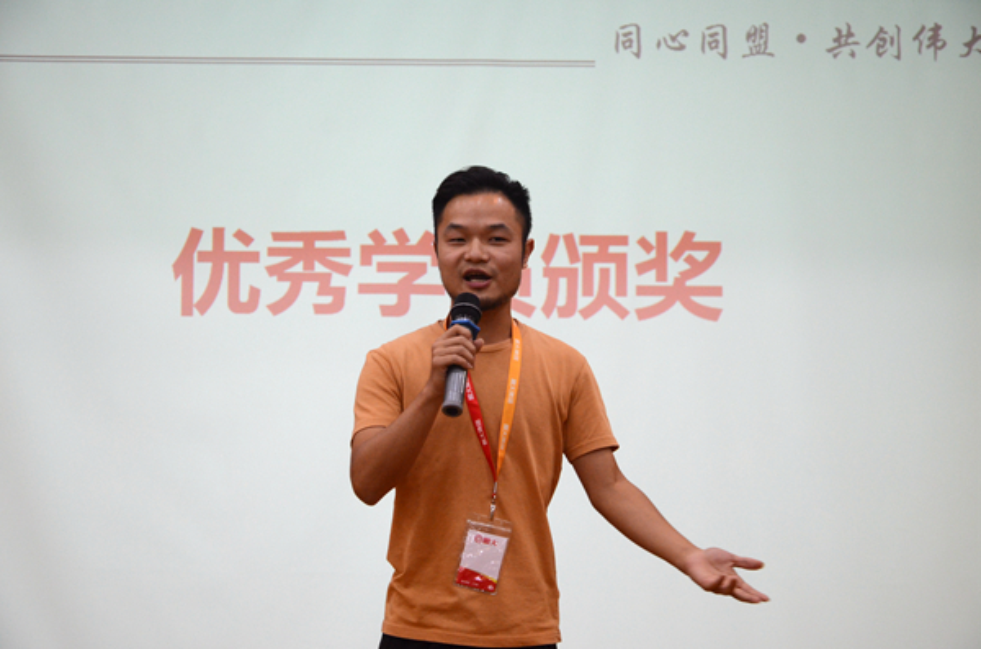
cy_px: 324
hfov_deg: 22.0
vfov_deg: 14.6
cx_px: 490
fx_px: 2528
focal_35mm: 93
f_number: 5.3
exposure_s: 1/100
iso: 1600
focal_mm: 62
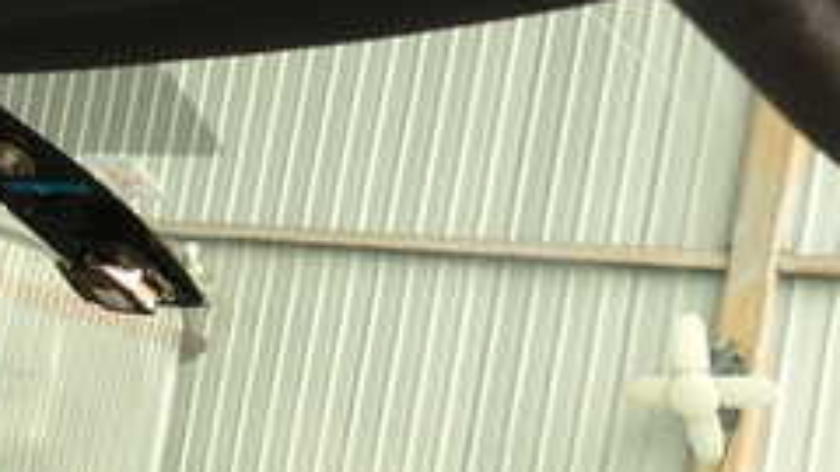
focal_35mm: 68
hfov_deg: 30.8
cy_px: 413
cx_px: 276
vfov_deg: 17.5
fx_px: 1515
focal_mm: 4.5
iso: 200
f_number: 2
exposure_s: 1/60
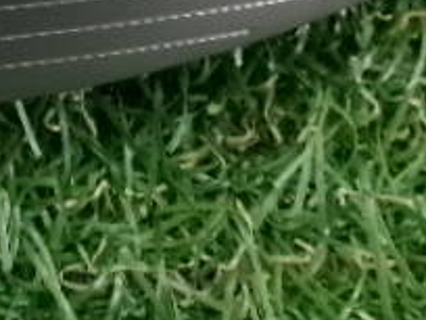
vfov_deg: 15.8
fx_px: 1083
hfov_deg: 20.7
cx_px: -90
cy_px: -113
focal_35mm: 88
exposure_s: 1/34
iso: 800
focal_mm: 5.1
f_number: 3.9
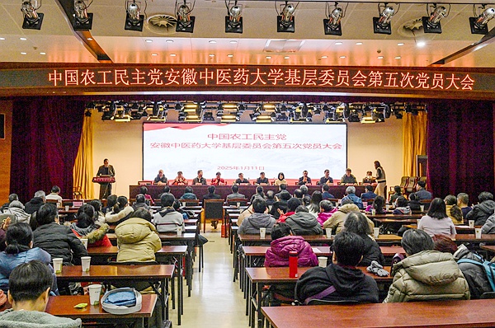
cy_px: 164
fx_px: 384
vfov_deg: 46.3
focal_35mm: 28
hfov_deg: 65.6
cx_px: 248
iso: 2000
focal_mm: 28
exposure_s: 1/60
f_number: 13
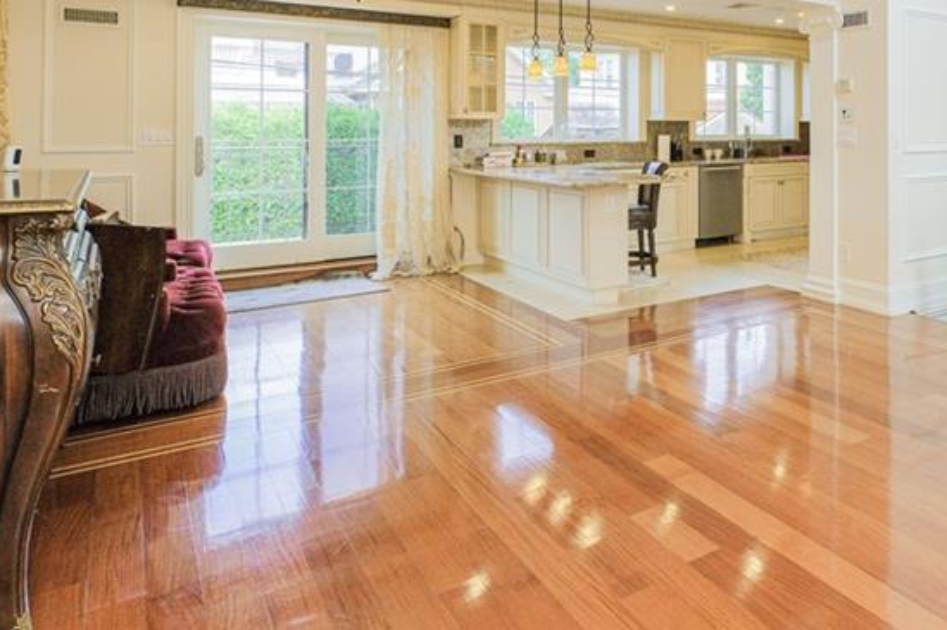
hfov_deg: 62.1
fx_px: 736
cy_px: 119
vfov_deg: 43.9
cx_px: 700
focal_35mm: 28
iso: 800
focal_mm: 10
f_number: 8
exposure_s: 1/60
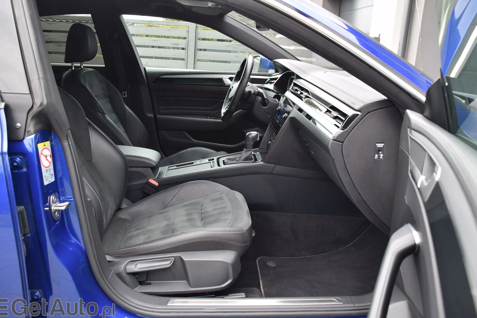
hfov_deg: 62.7
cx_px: 232
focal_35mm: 30
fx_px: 391
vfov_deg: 44.2
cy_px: 160
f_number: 5
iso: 320
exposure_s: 1/100
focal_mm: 19
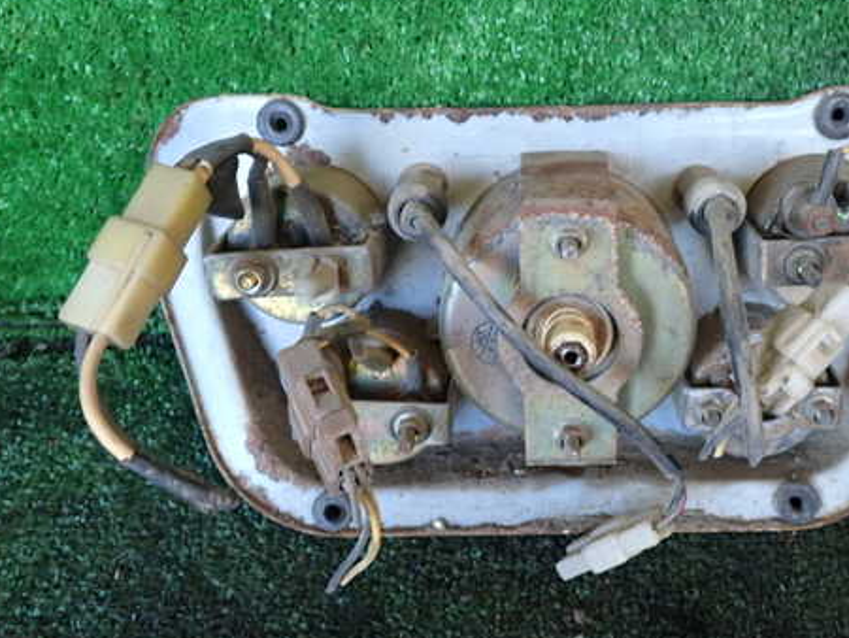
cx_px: 543
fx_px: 982
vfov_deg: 35.9
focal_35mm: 40
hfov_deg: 46.3
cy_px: 276
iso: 250
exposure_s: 1/30
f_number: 2.3
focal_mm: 5.4
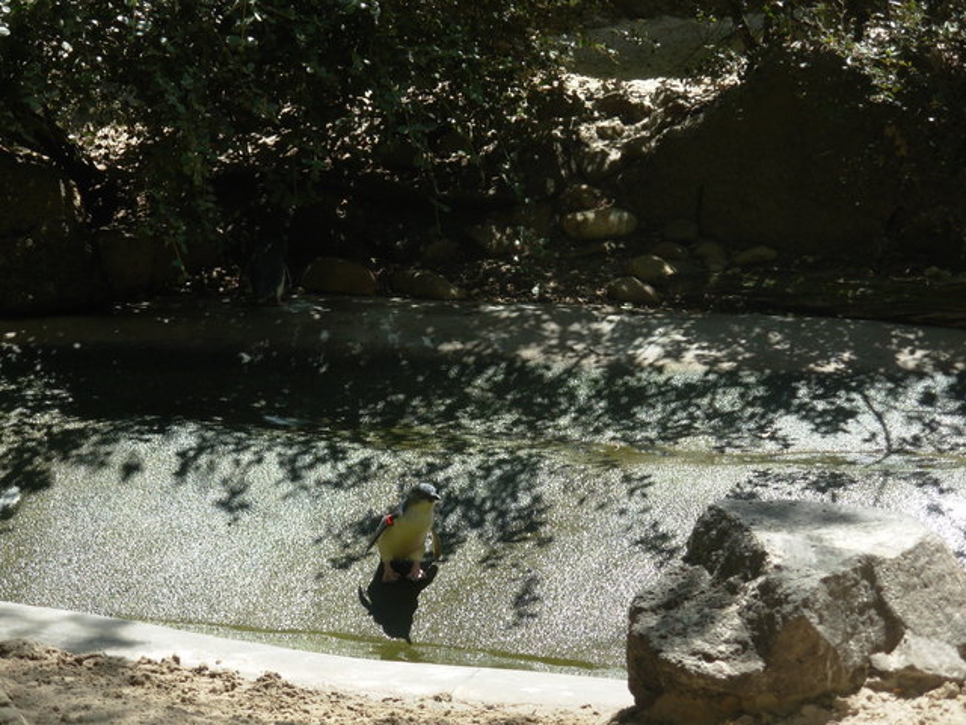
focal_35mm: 122
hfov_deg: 16.1
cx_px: 483
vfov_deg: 12.1
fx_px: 3405
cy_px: 362
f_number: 4.3
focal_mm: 20.2
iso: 50
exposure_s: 1/352
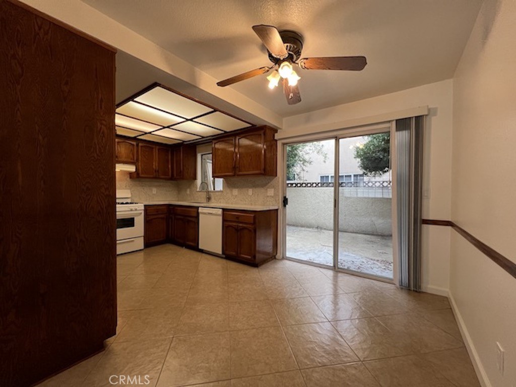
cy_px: 194
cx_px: 258
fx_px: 194
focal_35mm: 13
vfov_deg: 89.9
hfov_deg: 106.2
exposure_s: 1/120
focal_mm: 1.57
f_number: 1.8
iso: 250
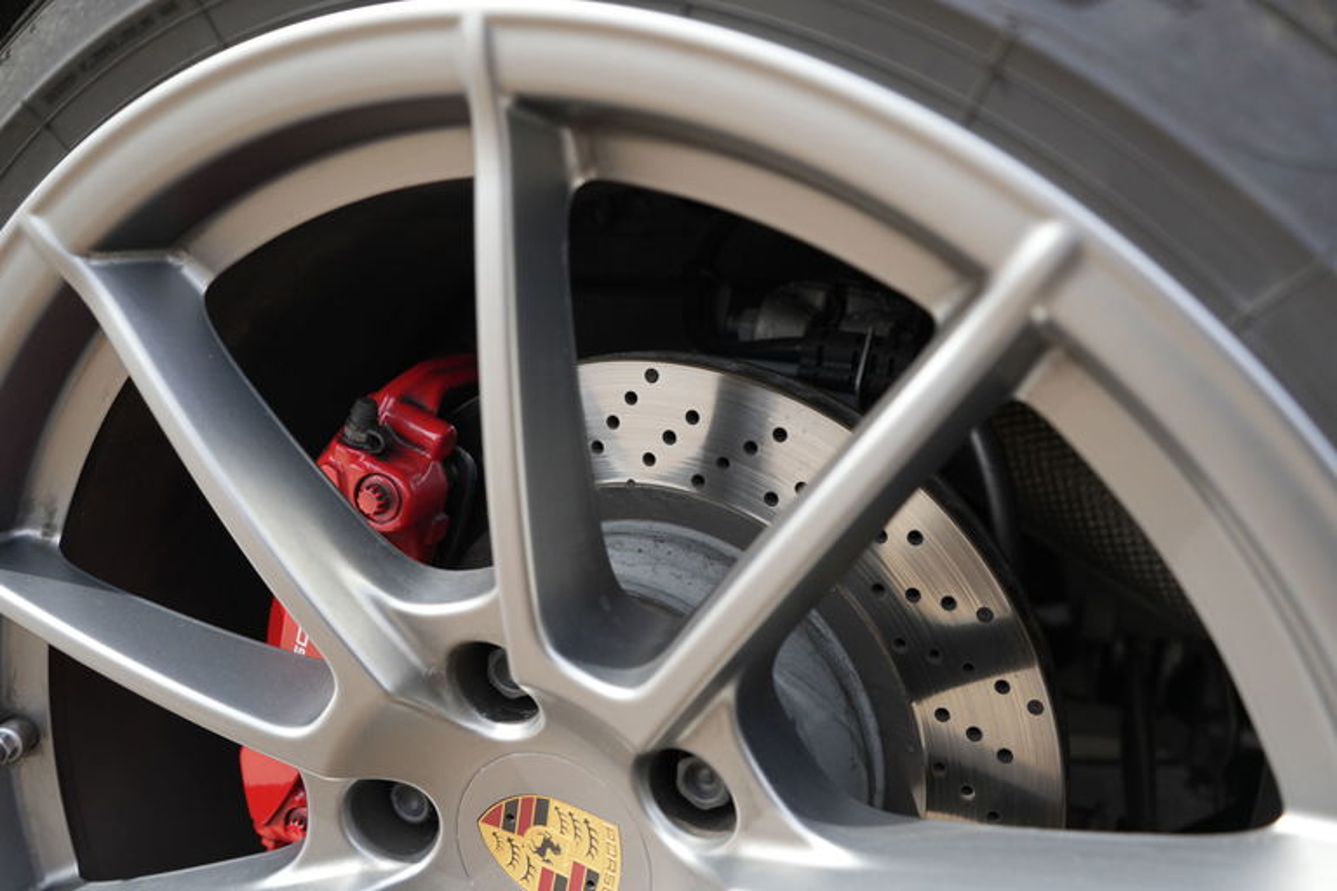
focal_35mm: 28
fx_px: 1040
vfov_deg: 46.4
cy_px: 446
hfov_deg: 65.5
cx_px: 668
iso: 125
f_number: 4
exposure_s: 1/100
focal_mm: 28
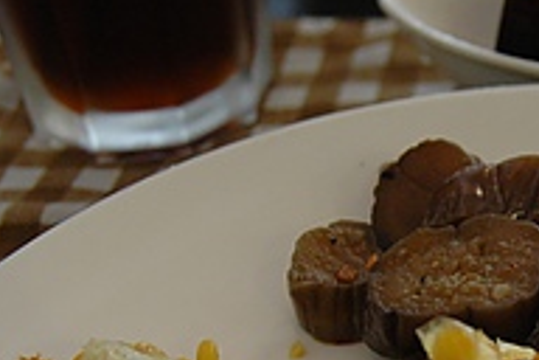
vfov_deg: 13.1
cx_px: 505
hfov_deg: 19.4
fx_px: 1542
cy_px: 347
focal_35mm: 103
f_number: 2.8
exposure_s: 1/30
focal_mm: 22
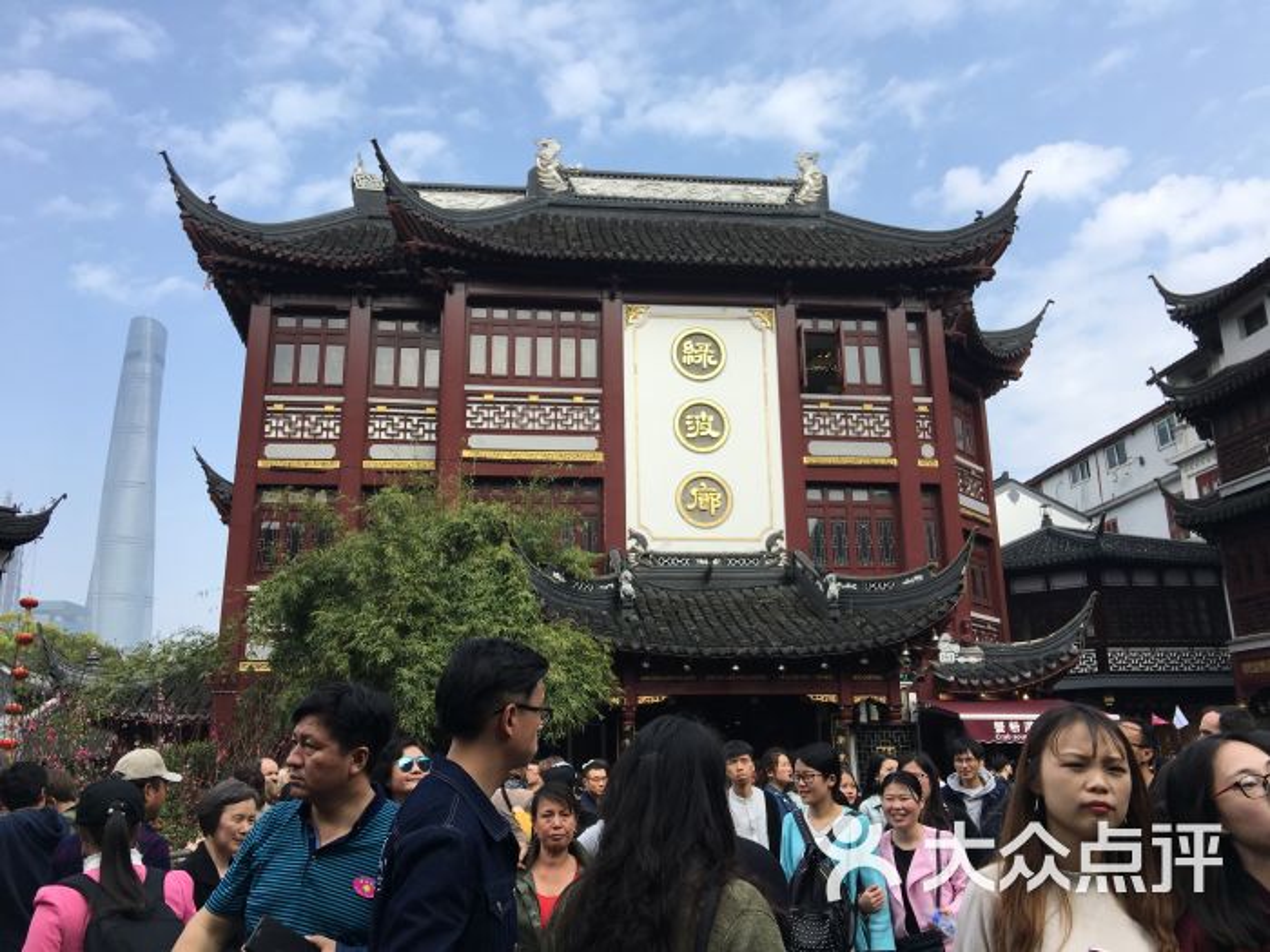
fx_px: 1064
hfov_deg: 61.7
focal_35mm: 29
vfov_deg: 48.2
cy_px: 476
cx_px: 635
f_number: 2.2
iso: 25
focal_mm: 4.15
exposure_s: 1/836
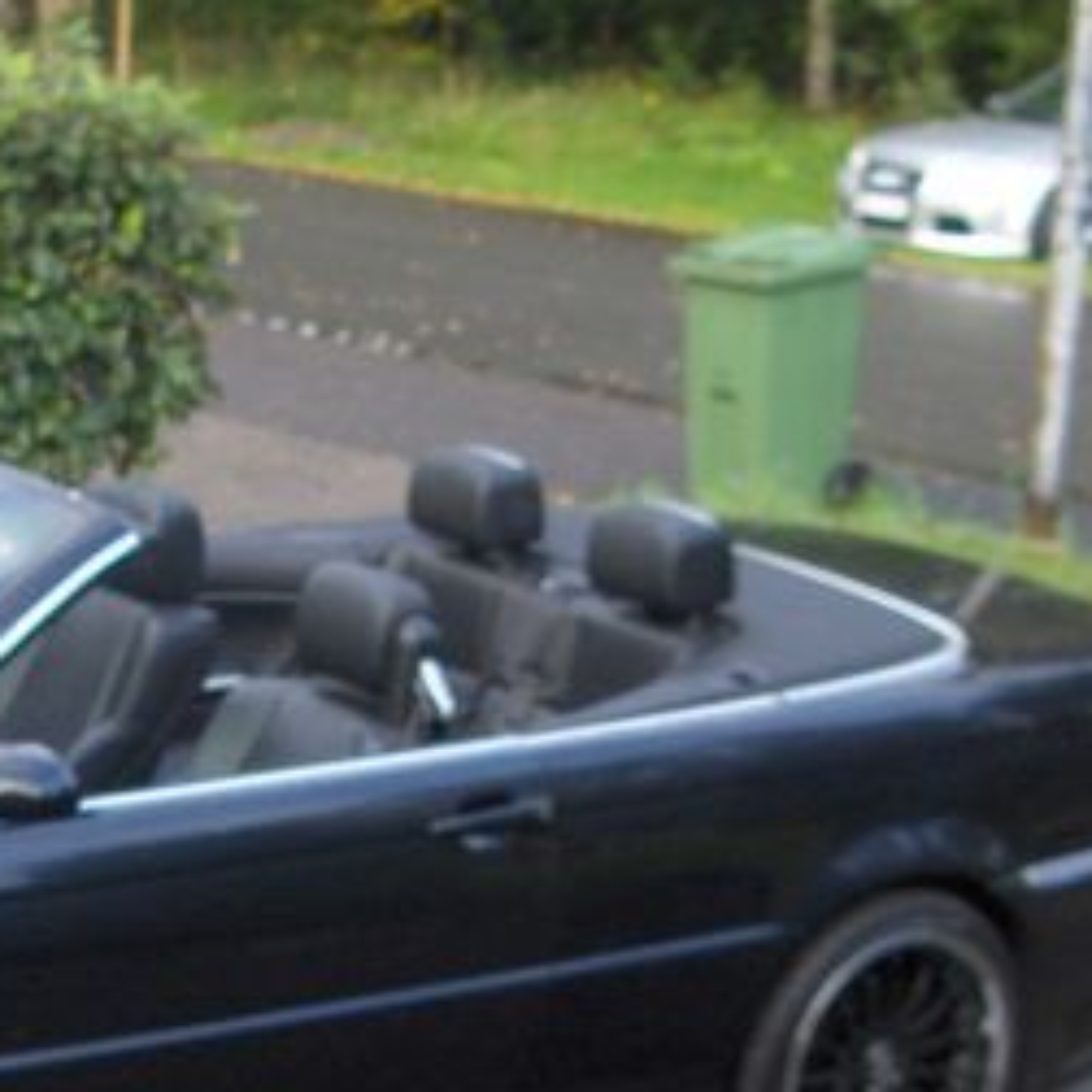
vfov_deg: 17.3
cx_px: 17
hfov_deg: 17.2
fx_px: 3533
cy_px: 957
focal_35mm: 99
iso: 143
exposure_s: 1/116
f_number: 2.9
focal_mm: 7.4
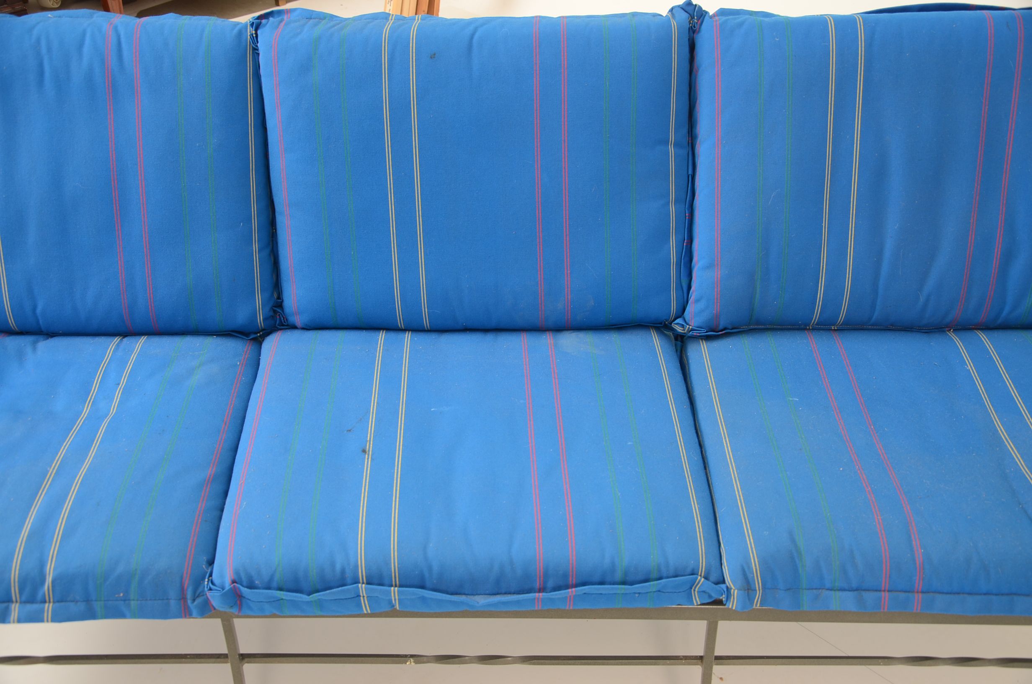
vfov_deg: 31.8
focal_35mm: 42
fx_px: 1202
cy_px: 342
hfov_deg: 46.5
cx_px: 516
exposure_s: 1/60
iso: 200
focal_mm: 28
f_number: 4.5
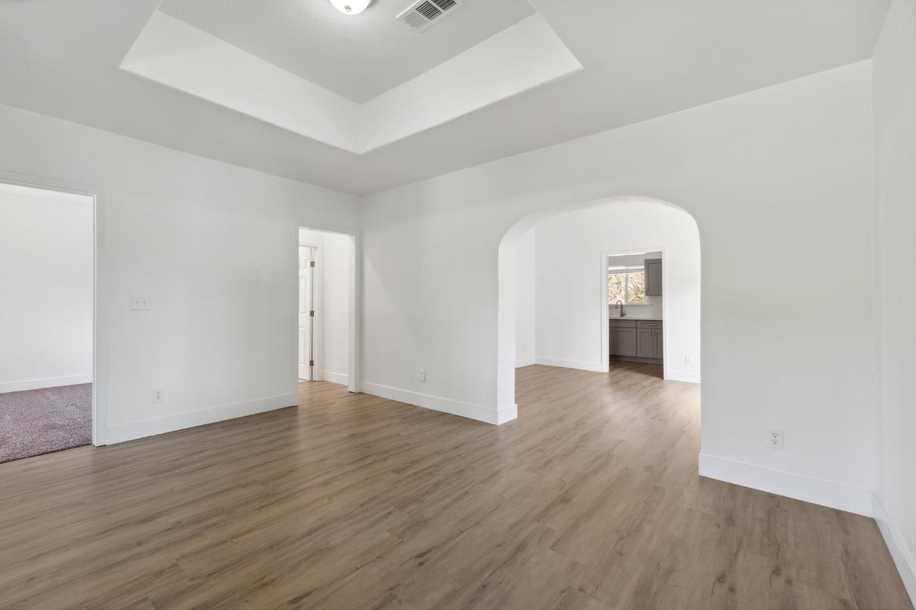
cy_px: 305
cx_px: 458
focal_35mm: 15
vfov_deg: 77.3
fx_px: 382
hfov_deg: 100.4
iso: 100
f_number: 8
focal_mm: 10
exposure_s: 1/5
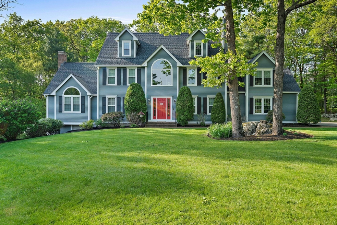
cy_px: 110
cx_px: 175
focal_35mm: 25
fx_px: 234
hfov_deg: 71.5
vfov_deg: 51.3
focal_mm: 24
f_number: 8
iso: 500
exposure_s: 1/40
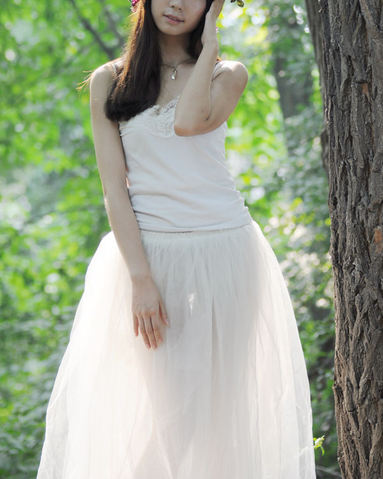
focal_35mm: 153
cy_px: 190
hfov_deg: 10.1
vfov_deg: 12.6
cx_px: 192
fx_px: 2167
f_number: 2.8
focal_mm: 90
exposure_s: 1/160
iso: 200
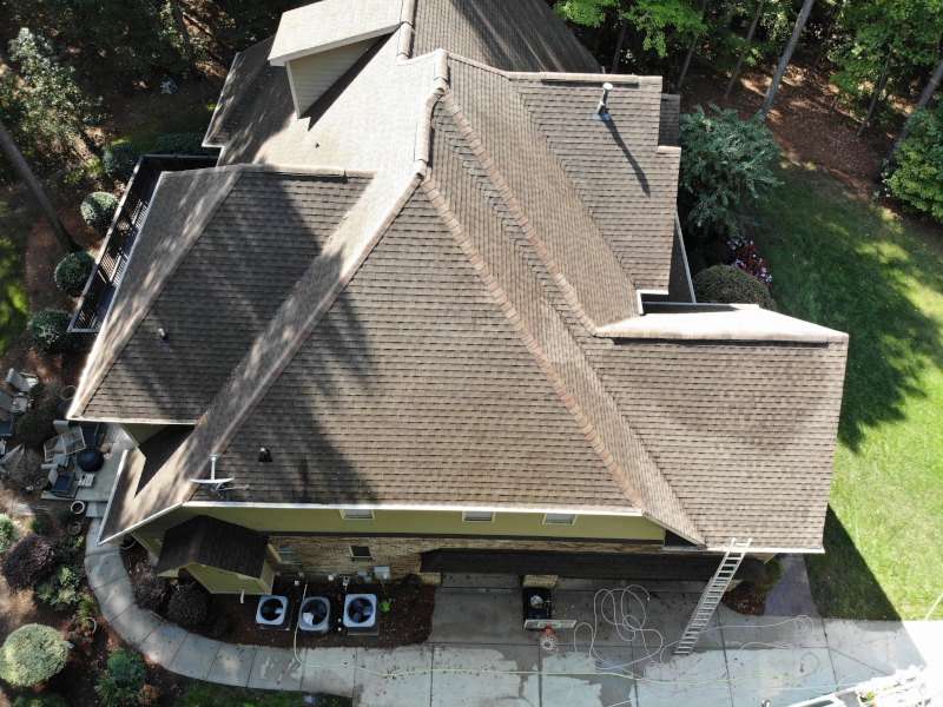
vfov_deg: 56.8
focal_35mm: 24
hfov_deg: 71.6
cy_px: 354
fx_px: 654
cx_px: 472
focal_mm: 4.5
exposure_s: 1/122
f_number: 2.8
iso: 100
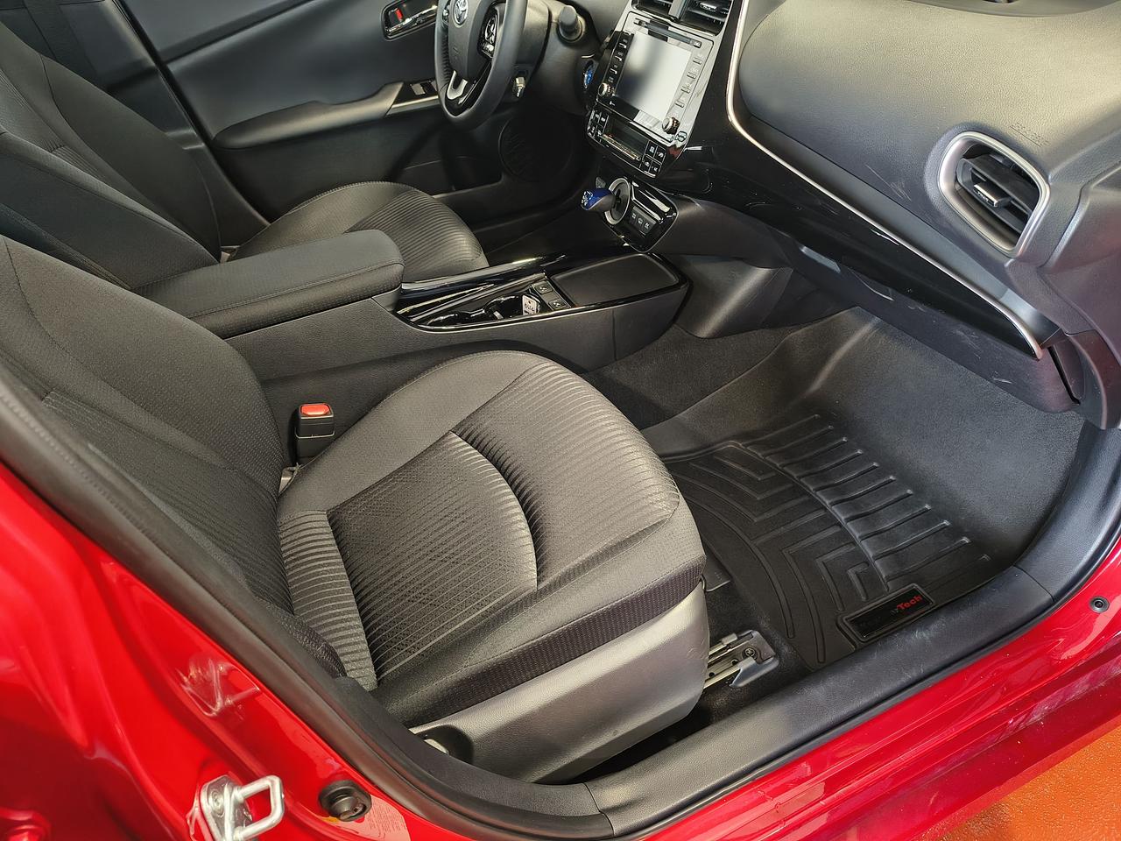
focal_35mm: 24
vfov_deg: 56.8
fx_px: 777
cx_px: 560
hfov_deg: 71.6
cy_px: 420
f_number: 1.8
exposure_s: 1/60
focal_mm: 5.56
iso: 1379
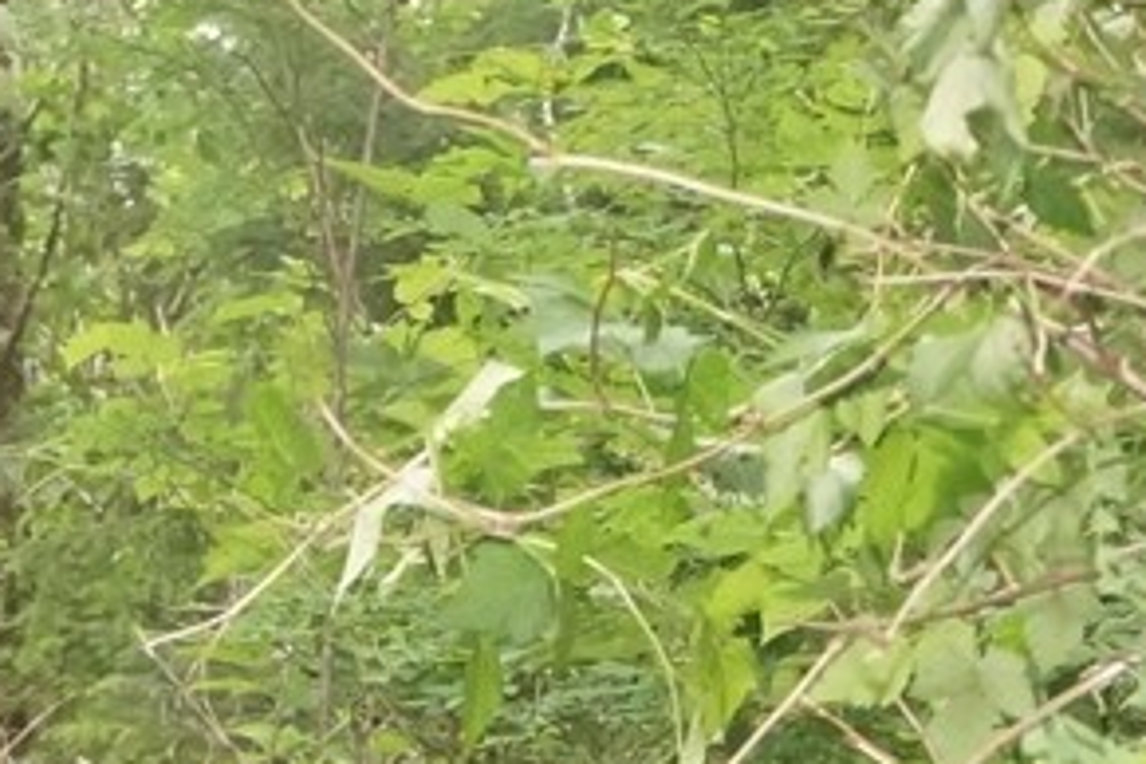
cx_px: -114
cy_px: 1471
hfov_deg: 6.7
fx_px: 9737
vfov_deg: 4.4
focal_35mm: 306
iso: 1600
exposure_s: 1/160
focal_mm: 35
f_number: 4.5
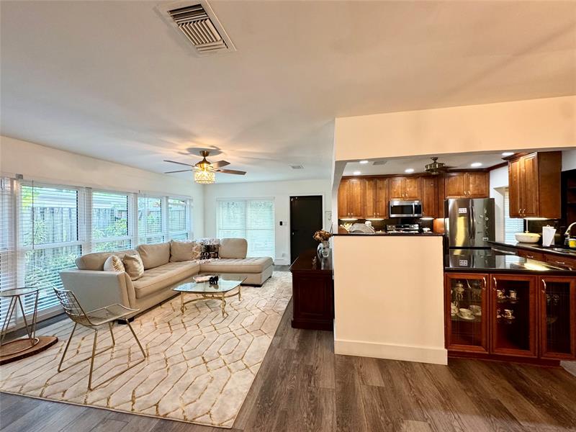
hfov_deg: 102.1
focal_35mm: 14
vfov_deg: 85.7
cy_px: 216
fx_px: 233
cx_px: 288
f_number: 2.2
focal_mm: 2.22
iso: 250
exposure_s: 1/60
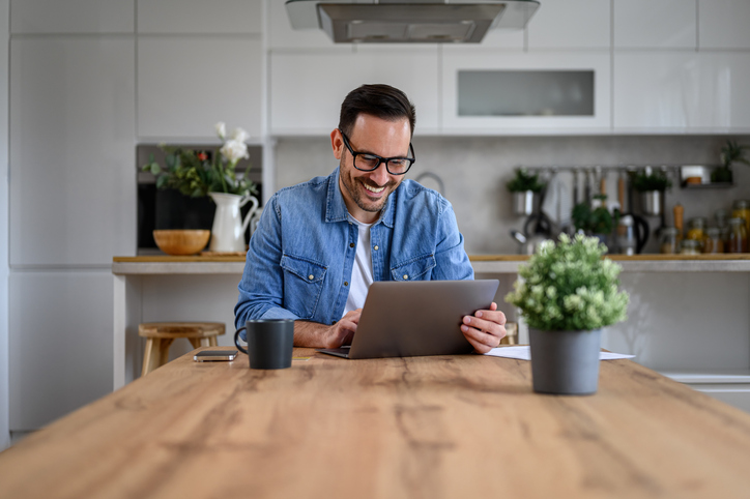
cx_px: 375
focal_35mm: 50
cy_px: 250
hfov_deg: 39.6
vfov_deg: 27.0
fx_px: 1041
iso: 250
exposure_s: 1/160
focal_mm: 50
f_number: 2
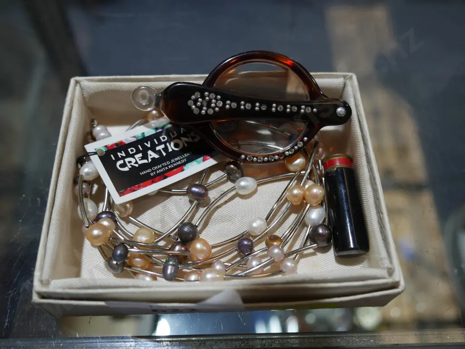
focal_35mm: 32
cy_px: 174
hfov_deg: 56.8
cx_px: 232
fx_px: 430
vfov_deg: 44.2
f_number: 3.6
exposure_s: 1/125
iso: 200
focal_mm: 16
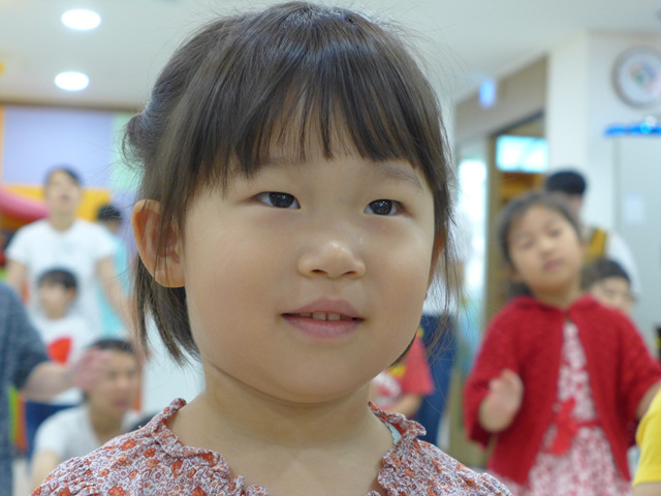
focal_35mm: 75
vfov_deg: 19.6
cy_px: 248
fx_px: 1432
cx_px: 330
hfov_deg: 26.0
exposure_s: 1/100
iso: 400
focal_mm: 14.7
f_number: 2.2
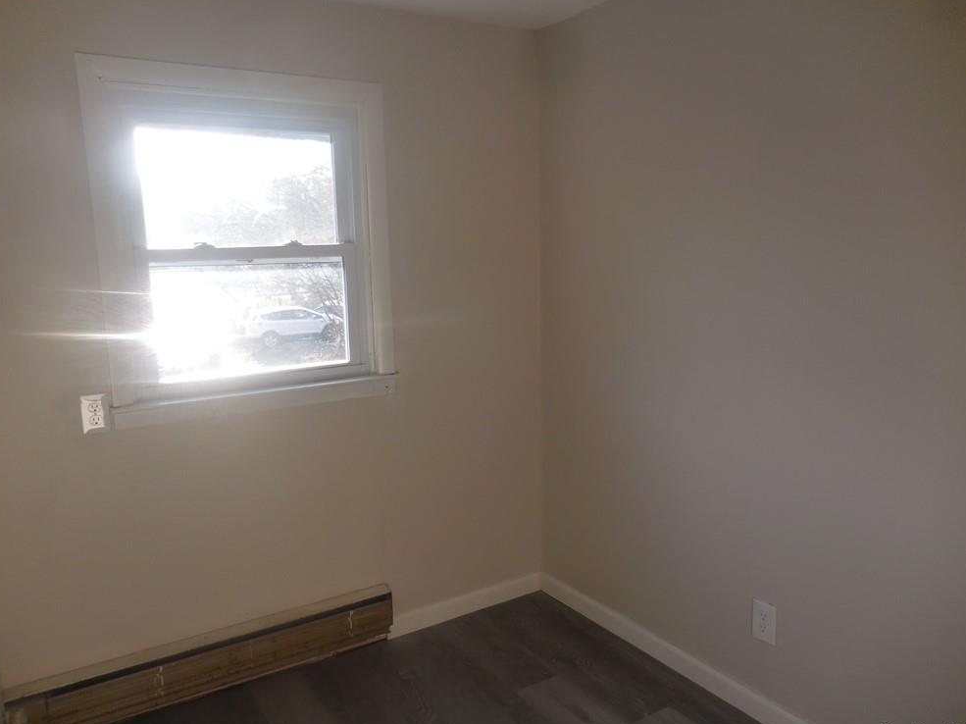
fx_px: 725
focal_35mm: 26
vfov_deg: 53.0
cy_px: 368
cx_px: 479
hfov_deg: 67.3
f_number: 3.3
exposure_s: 1/100
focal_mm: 4.5
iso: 125
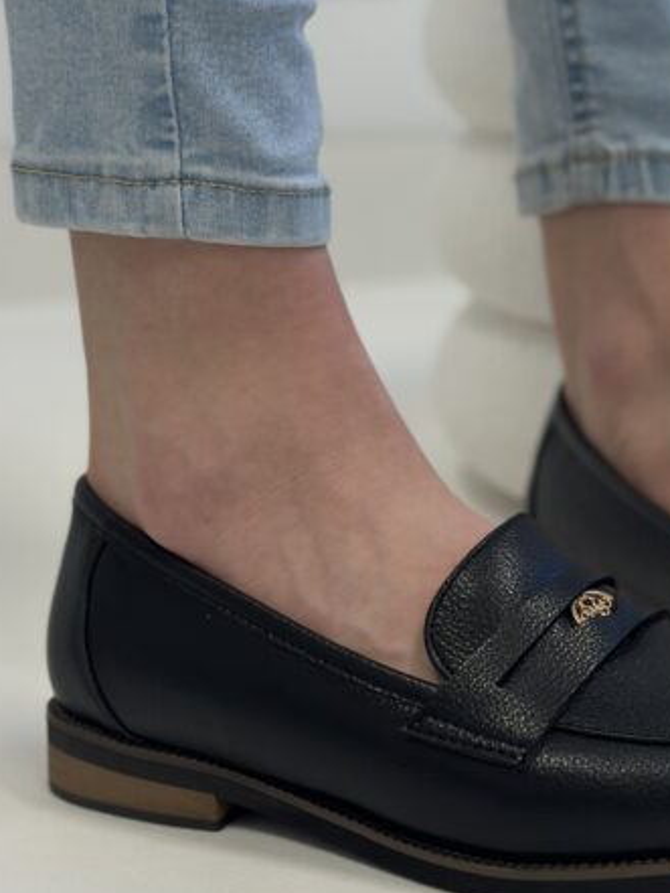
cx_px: 593
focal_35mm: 87
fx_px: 2244
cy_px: 369
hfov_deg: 16.8
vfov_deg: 22.5
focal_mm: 6.86
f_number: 1.78
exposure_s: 1/100
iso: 125
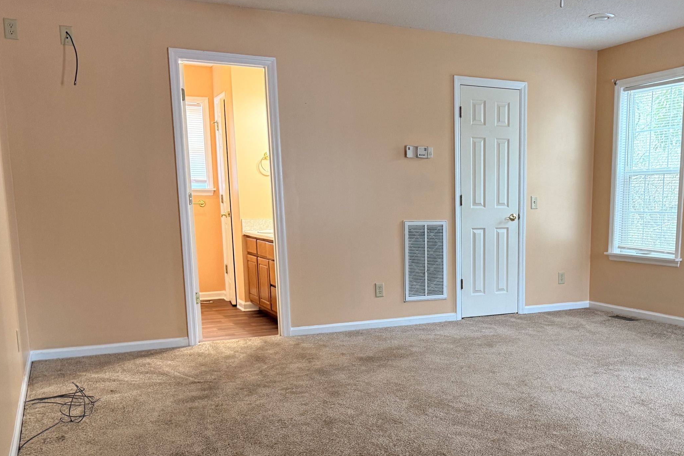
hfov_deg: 50.5
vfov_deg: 35.5
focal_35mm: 37
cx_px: 482
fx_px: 703
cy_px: 318
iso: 250
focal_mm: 6.76
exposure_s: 1/60
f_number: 1.78
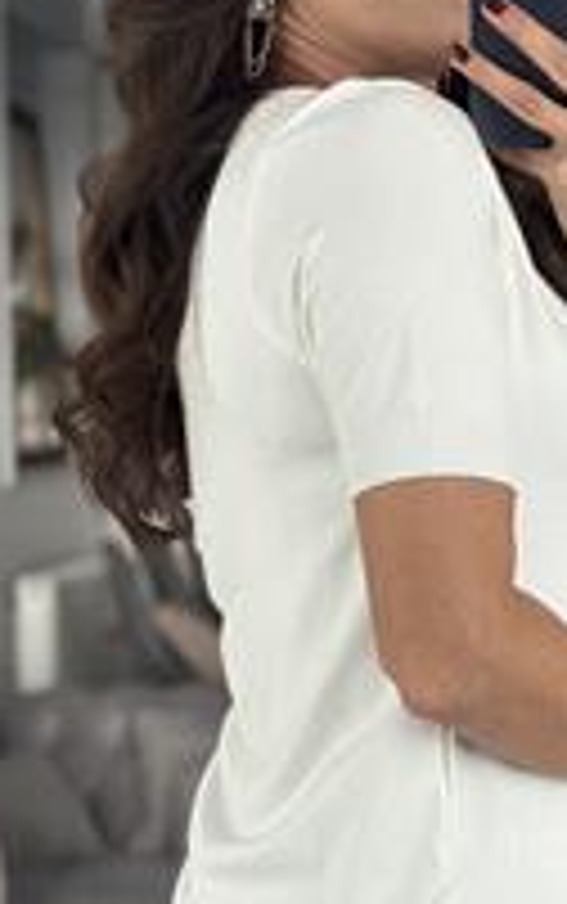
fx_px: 3158
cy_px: 495
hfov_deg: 10.2
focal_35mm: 128
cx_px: 387
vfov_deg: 16.3
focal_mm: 6.86
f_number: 1.78
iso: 125
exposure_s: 1/61
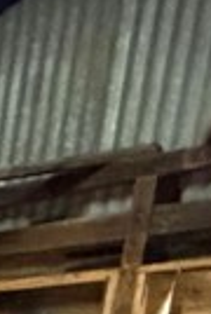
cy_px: 551
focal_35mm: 111
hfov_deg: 6.6
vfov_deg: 15.9
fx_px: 971
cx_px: -804
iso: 800
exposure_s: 1/60
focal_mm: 2.22
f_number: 2.2
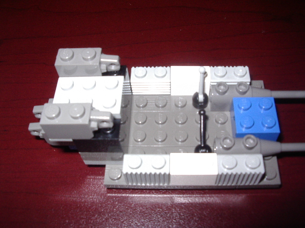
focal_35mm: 38
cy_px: 114
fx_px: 335
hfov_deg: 49.0
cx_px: 152
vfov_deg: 37.7
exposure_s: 1/60
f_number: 4.8
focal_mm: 5.8
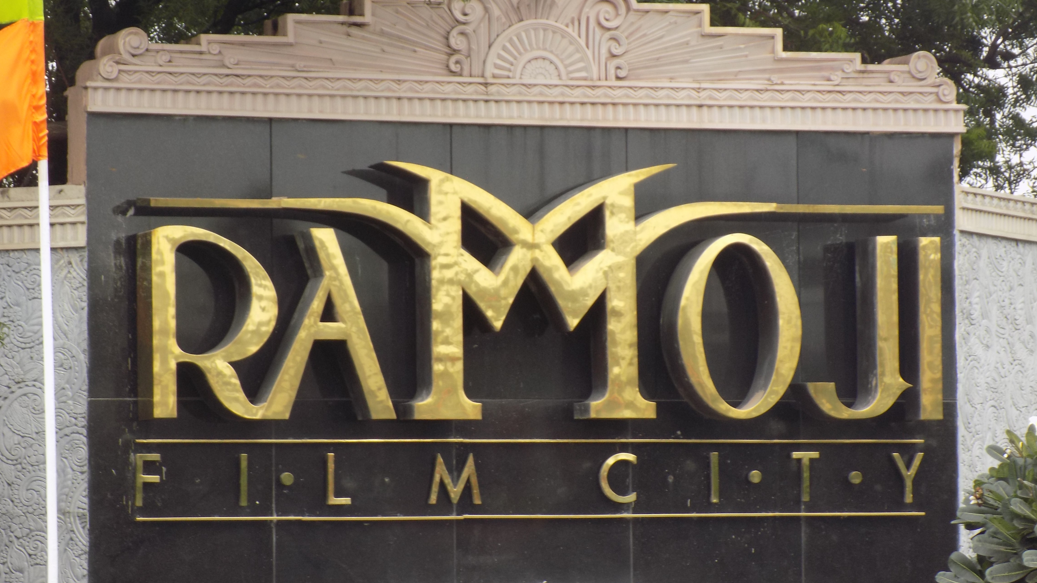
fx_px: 4619
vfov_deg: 7.2
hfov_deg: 12.8
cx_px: 519
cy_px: 298
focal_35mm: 168
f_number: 5.2
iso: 80
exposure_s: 1/100
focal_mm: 27.3
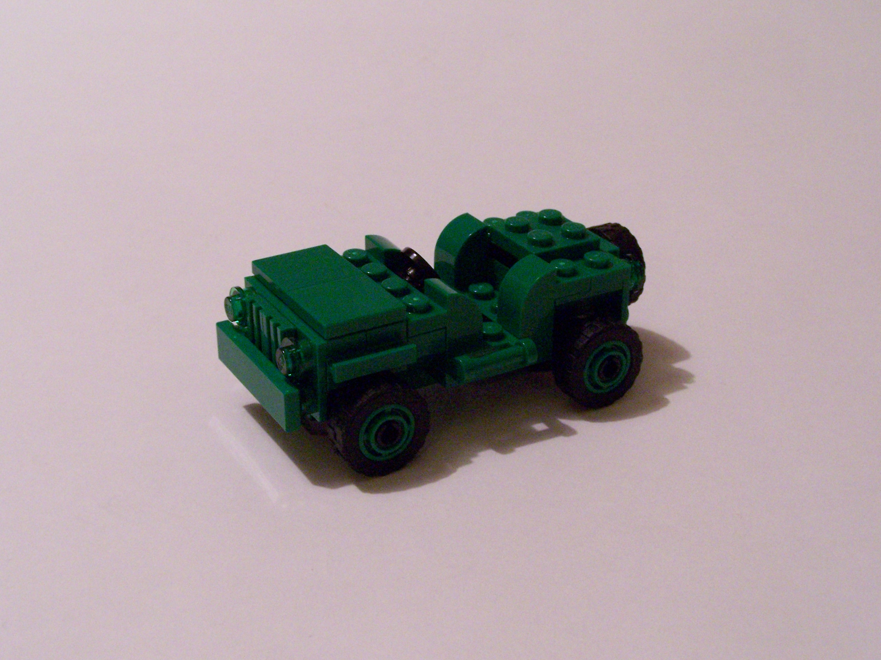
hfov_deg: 34.3
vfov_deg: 26.1
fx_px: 1425
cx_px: 440
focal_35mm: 56
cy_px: 330
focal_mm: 9.3
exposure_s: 1/15
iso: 400
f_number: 5
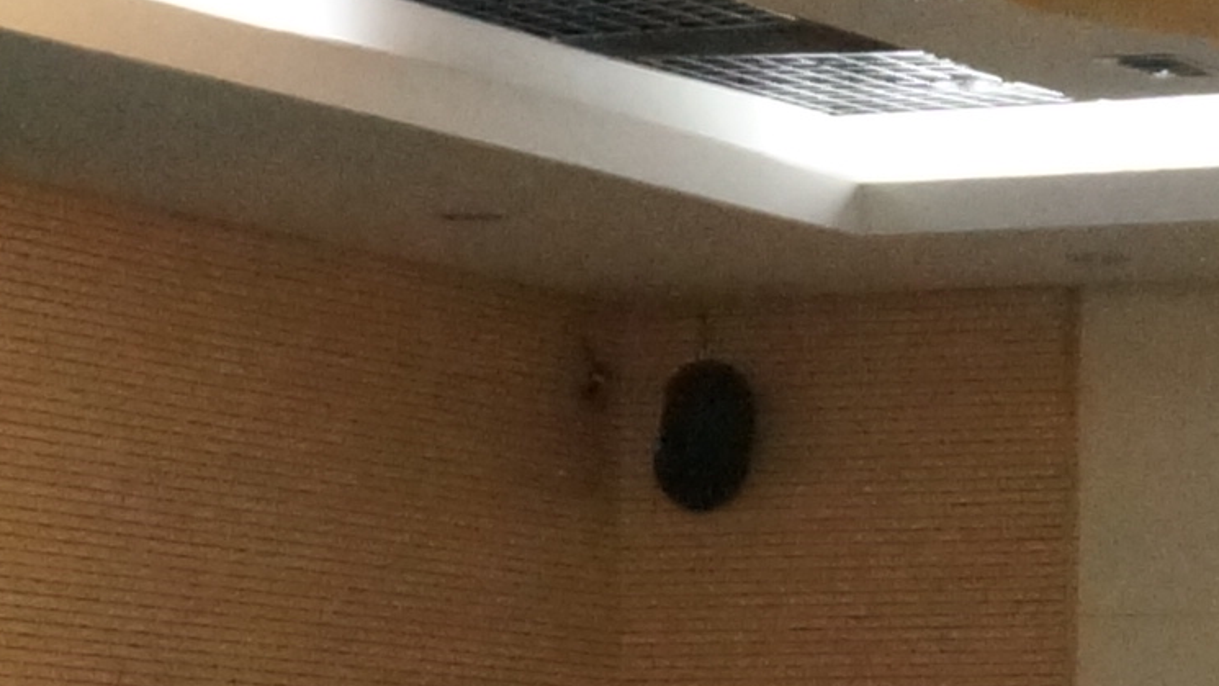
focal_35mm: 217
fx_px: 7028
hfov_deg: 9.9
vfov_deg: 5.4
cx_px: 983
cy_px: 1575
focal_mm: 21
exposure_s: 1/60
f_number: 4
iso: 2500
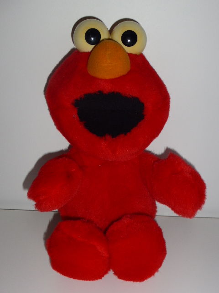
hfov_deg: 36.0
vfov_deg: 46.8
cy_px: 146
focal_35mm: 40
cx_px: 110
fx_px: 337
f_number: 3.9
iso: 100
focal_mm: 6.9
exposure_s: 1/60
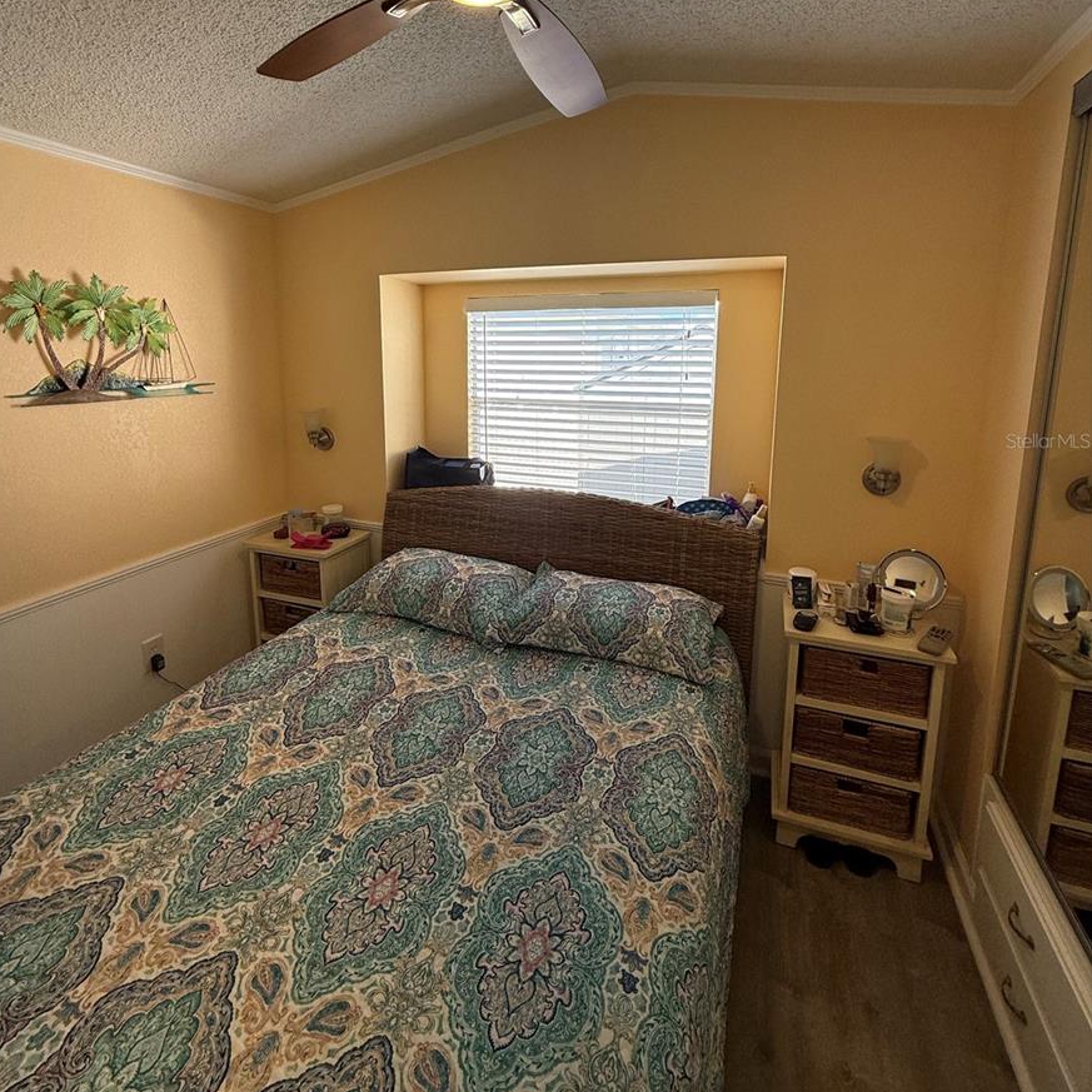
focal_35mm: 17
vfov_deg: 83.0
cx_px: 532
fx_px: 607
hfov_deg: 84.0
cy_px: 440
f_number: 2.2
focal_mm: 2.22
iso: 50
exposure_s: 1/187
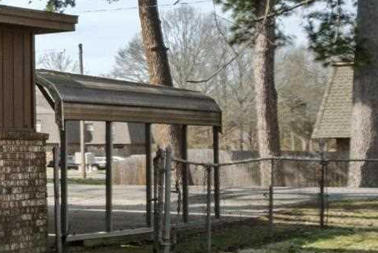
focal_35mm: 106
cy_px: 127
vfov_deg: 12.9
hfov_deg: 13.5
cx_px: -554
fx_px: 1113
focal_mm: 13.2
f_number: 8
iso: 400
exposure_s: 1/125
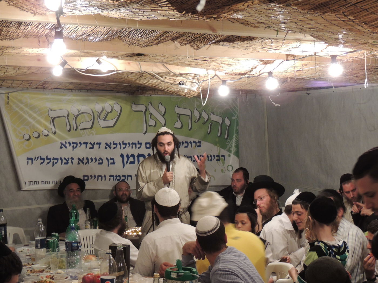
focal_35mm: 70
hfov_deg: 27.8
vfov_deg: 21.0
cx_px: 189
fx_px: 764
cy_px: 142
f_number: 3.9
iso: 400
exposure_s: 1/20
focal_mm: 12.4
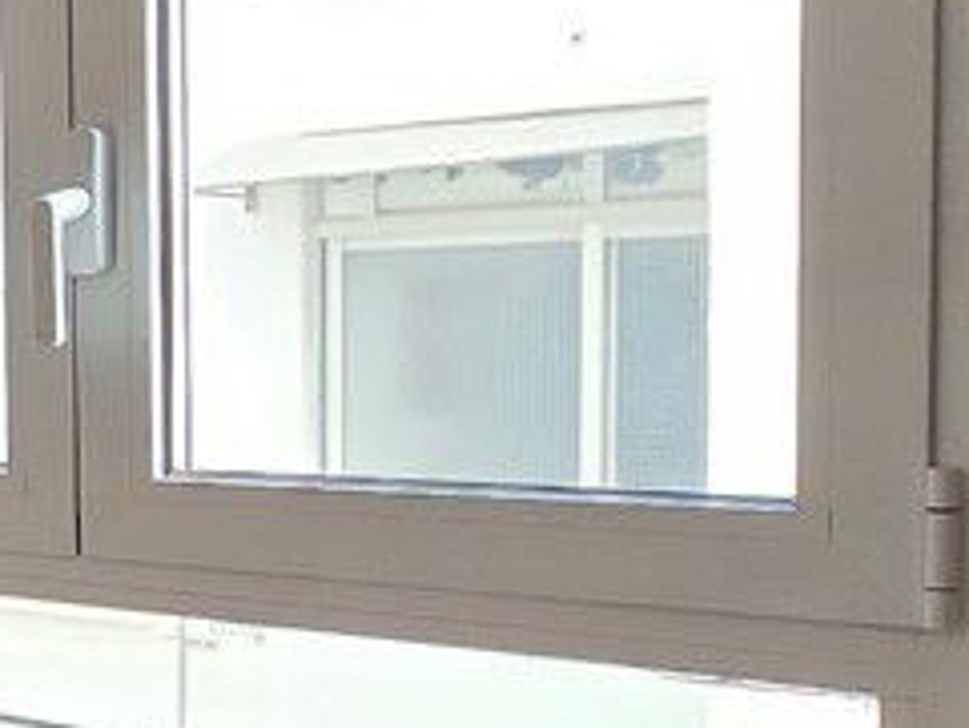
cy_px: 523
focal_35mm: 69
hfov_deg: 18.8
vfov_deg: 21.2
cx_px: -925
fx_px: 1932
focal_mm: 2.2
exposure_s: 1/100
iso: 160
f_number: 2.2
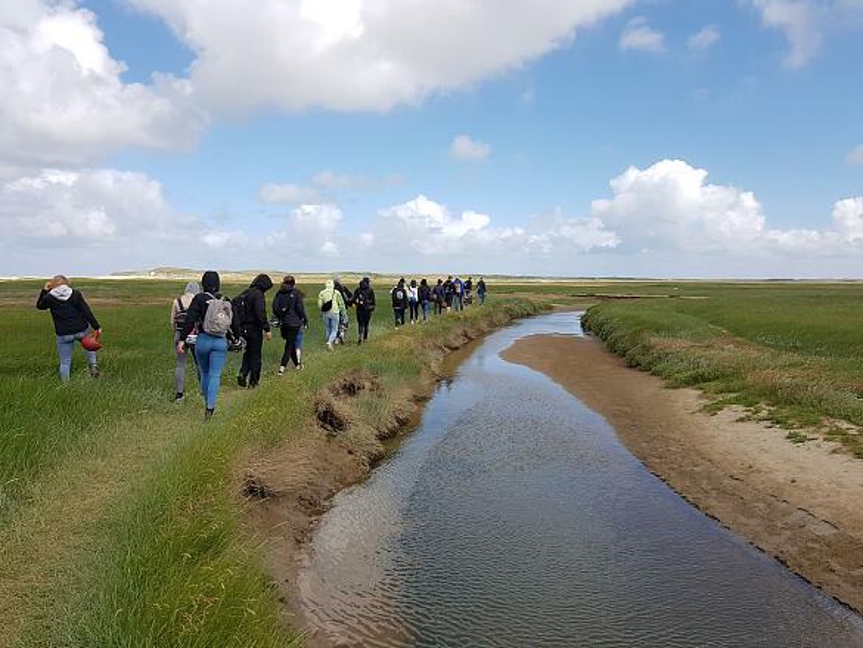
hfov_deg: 67.3
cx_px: 432
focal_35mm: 26
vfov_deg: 53.1
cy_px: 324
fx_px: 648
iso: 50
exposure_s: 1/2232
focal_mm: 4.2
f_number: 1.7
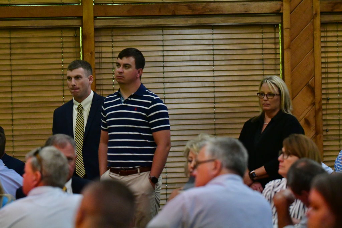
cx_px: 171
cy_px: 114
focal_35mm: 300
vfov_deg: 4.6
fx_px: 2850
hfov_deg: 6.9
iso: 10000
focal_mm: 200
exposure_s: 1/400
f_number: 2.8
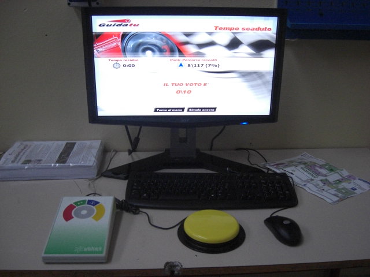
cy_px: 138
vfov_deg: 37.7
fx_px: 406
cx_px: 185
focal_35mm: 38
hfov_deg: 49.0
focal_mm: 7.9
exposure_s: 1/125
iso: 800
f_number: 2.8
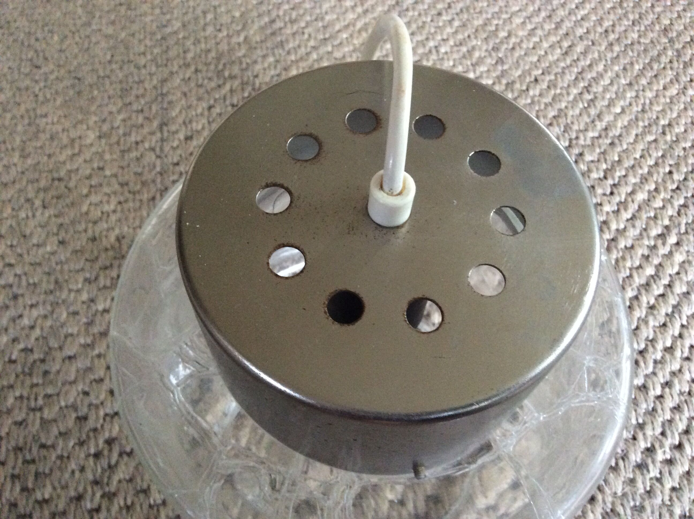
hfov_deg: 56.9
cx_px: 347
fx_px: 641
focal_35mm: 32
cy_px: 260
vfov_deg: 44.1
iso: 250
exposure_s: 1/25
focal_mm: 3.3
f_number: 2.4
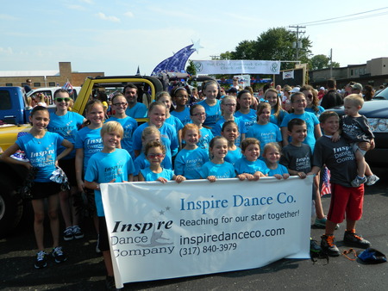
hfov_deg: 58.3
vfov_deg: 45.5
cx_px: 194
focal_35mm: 31
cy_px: 146
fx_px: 348
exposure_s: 1/800
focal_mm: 5.6
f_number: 3.2
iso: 80
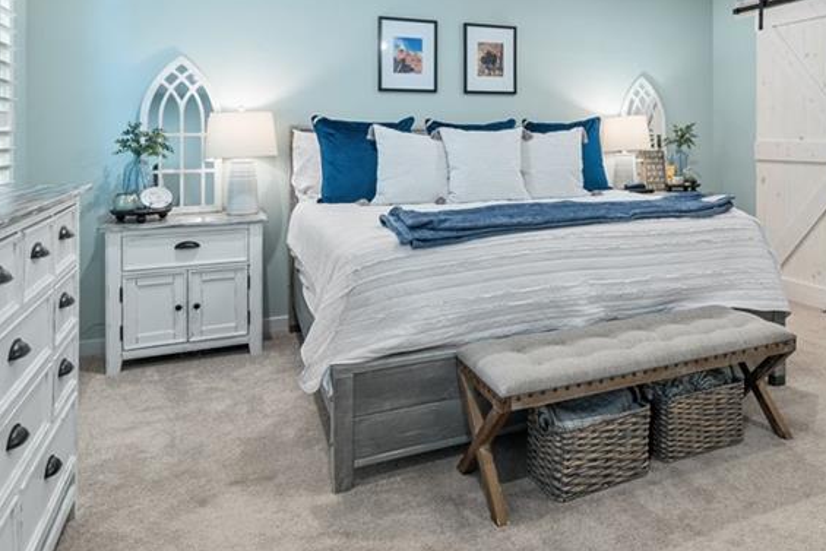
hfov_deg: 60.5
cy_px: 164
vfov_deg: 44.0
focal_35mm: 29
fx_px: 666
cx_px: 608
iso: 250
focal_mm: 16
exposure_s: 1/3
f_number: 8
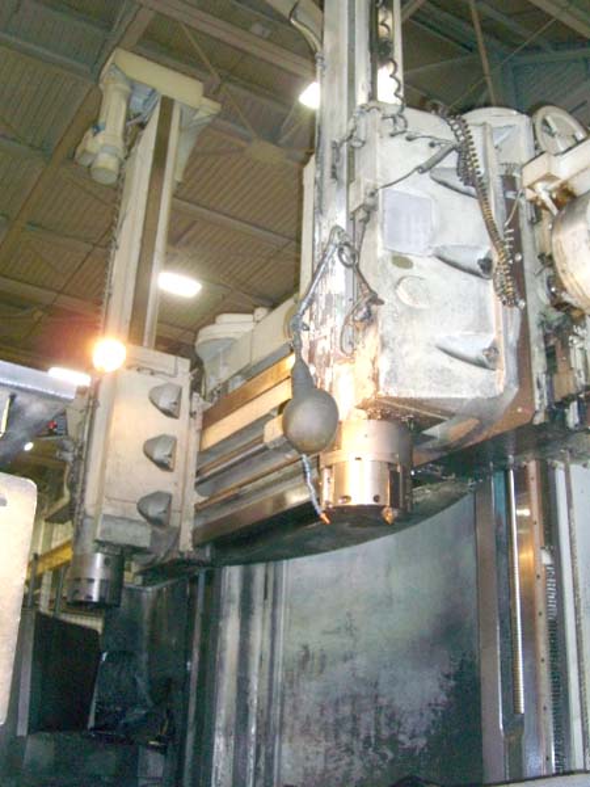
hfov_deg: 37.7
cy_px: 394
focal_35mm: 38
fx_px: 864
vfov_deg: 49.0
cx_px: 295
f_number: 2.8
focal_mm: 7.9
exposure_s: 1/60
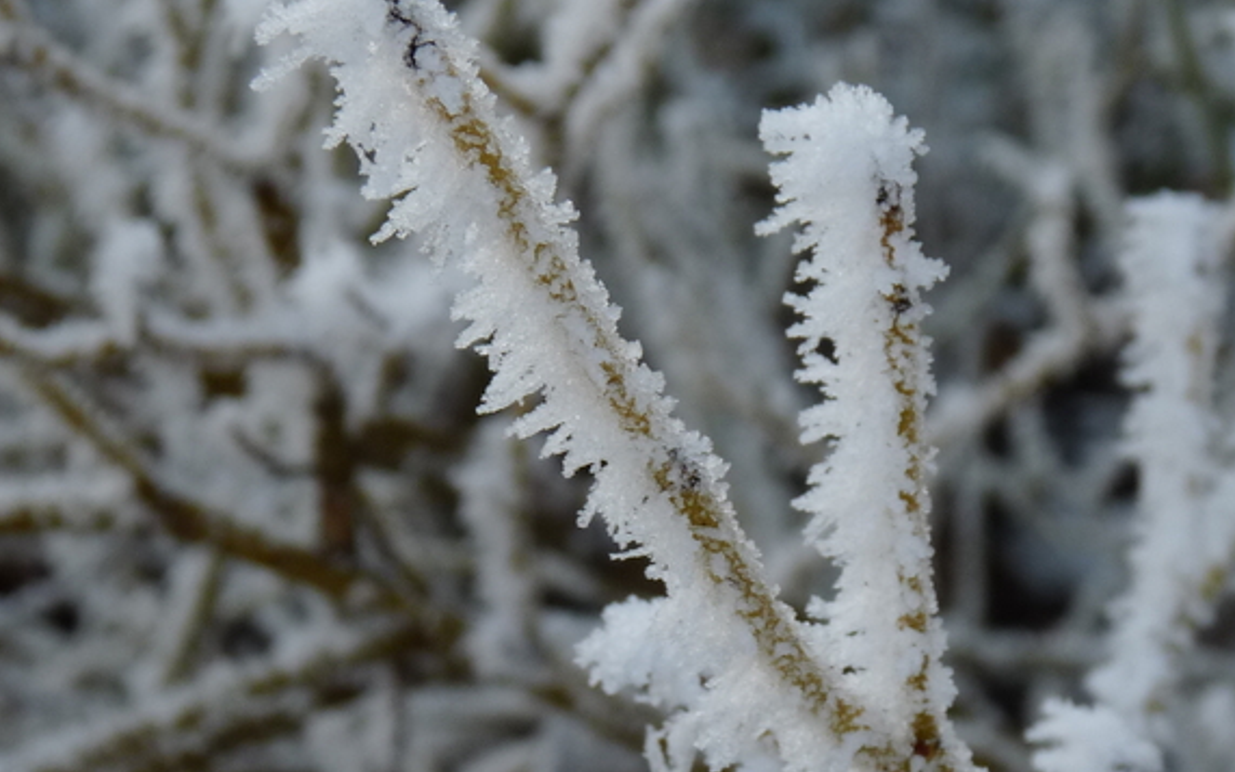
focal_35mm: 186
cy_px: 359
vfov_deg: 7.1
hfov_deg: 11.3
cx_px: 601
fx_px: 6261
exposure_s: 1/200
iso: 100
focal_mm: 16.7
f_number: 4.5
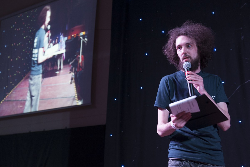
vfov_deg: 31.9
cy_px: 84
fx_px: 291
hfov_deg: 46.4
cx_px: 125
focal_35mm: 42
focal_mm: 42
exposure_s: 1/30
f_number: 3.5
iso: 800
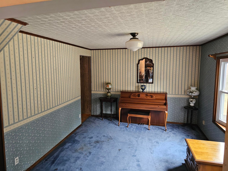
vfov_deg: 58.9
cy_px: 86
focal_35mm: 23
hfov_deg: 73.9
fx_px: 152
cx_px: 114
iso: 1000
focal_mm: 6.3
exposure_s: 1/120
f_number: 1.7
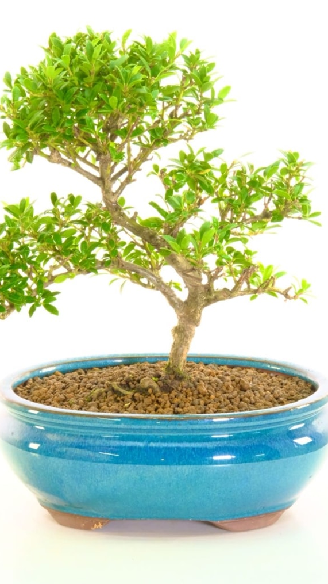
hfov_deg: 6.0
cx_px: 134
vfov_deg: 10.7
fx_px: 3123
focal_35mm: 202
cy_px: 293
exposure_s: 1/30
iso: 5000
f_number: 22
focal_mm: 128
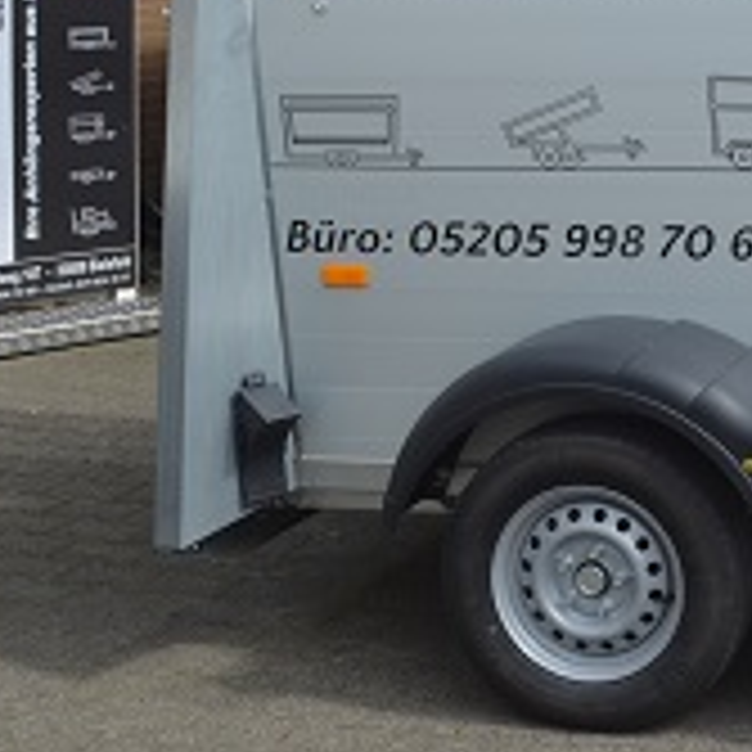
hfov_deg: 18.7
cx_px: 1083
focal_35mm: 83
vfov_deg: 20.1
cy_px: -50
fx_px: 2040
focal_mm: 20
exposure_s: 1/250
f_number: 8
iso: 100
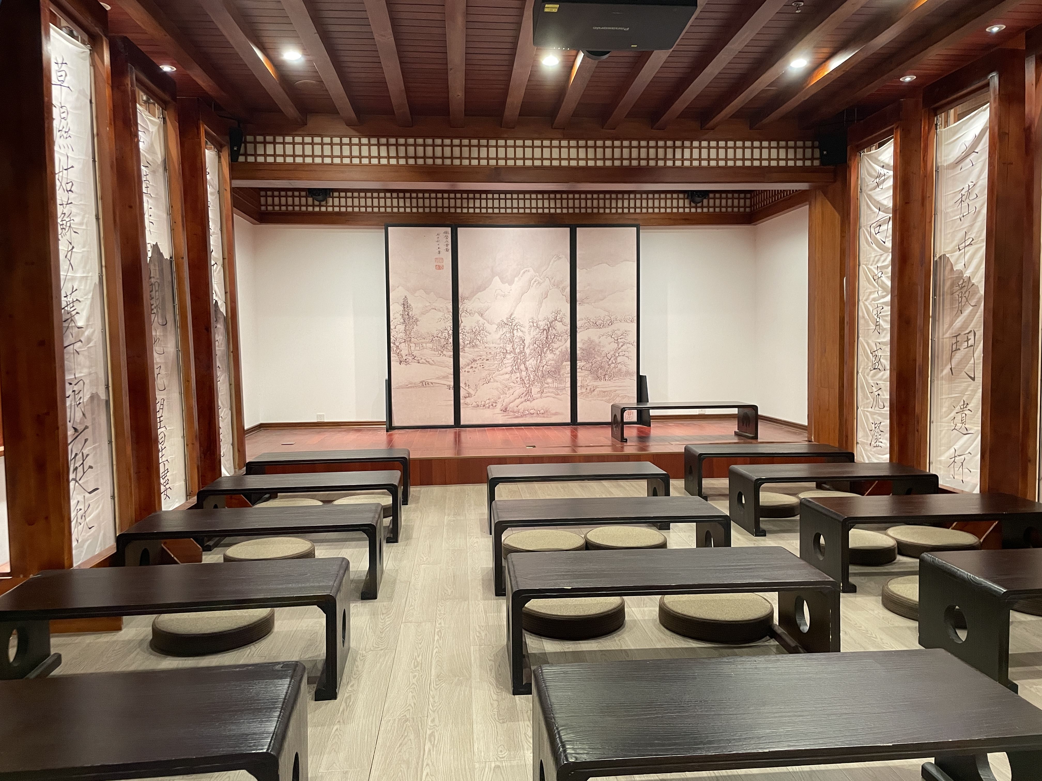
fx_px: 783
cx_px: 521
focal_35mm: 26
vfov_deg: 53.1
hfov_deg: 67.3
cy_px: 390
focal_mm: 4.2
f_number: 1.6
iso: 250
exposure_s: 1/50
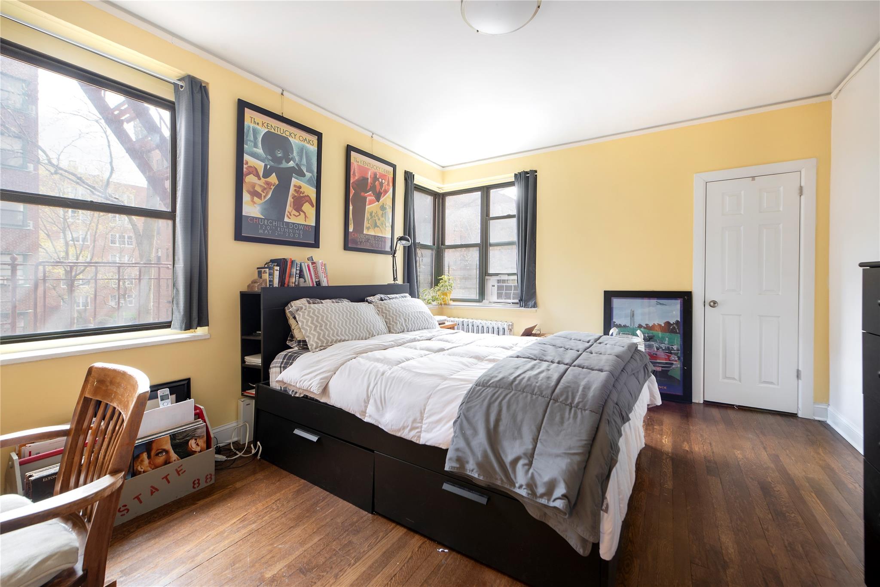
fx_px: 342
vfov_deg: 81.2
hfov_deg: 104.2
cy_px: 294
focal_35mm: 14
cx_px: 440
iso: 320
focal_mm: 14
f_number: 8
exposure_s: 1/3
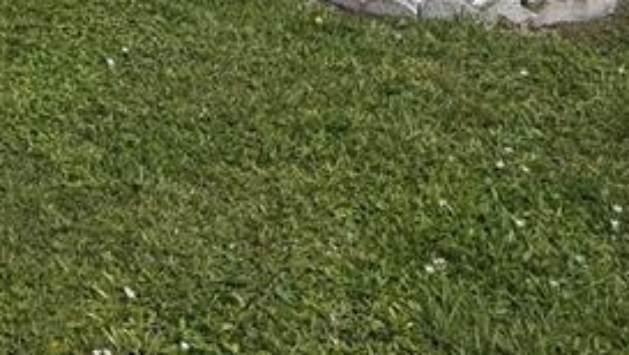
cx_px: -394
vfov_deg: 11.1
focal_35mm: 98
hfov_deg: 18.5
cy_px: -387
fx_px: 1636
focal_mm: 6.76
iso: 80
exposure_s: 1/4405
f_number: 1.78
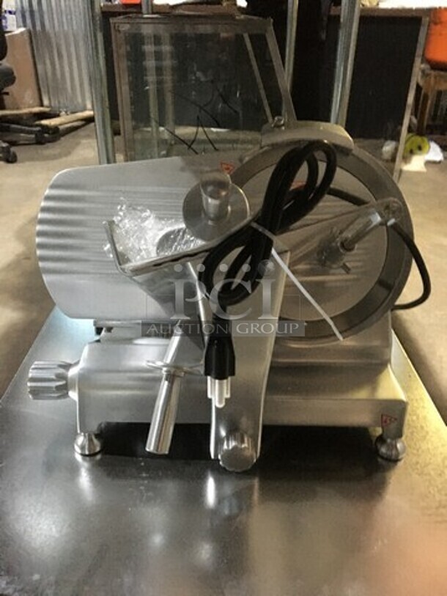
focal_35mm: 29
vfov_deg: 61.7
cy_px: 298
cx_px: 224
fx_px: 499
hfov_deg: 48.2
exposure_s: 1/15
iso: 320
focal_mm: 4.15
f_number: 2.2
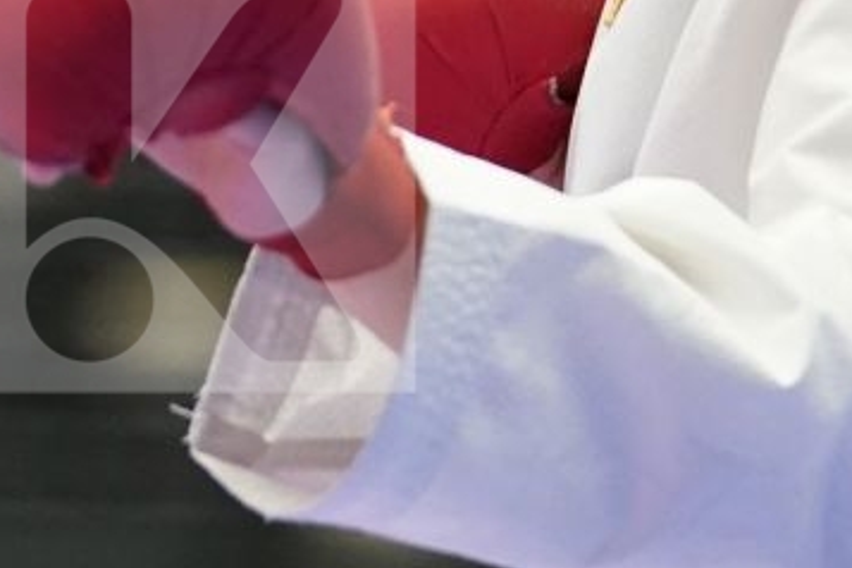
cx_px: 193
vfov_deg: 1.6
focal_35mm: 863
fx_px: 20423
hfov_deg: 2.4
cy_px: -673
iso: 3200
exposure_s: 1/1000
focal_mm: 171
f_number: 2.8
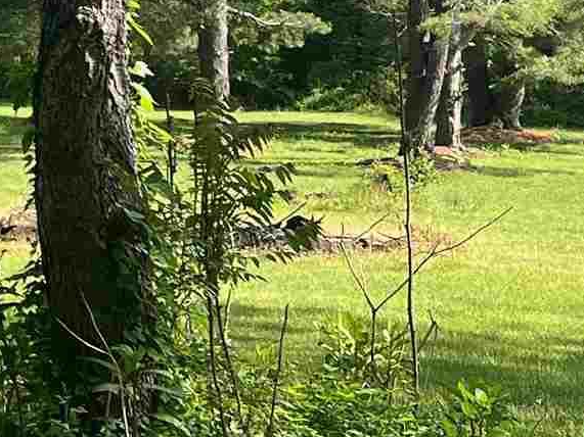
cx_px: -644
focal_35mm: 140
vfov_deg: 10.2
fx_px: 2361
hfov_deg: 12.2
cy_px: -249
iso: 50
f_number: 1.5
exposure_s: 1/1645
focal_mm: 5.7
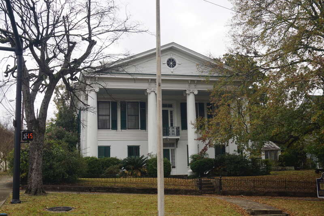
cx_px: 162
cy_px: 108
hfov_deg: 45.0
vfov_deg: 30.8
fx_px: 391
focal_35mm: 44
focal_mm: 29
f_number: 9
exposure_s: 1/100
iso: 100
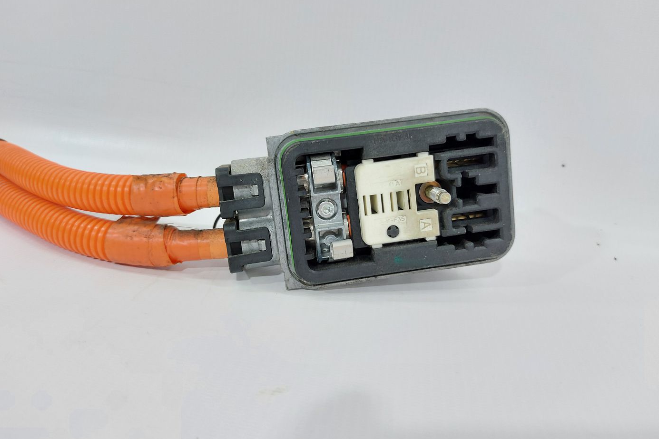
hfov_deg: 71.5
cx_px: 330
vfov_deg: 51.2
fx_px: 458
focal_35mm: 25
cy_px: 198
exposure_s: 1/50
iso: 100
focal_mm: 5.23
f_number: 1.8
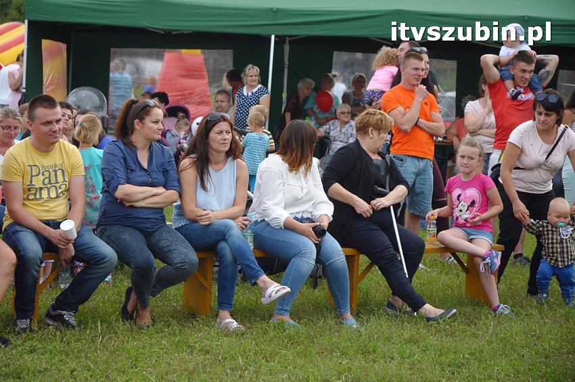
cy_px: 191
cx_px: 288
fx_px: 1675
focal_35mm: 105
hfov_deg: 19.5
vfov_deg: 13.0
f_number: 4.5
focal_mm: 70
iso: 400
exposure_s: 1/320
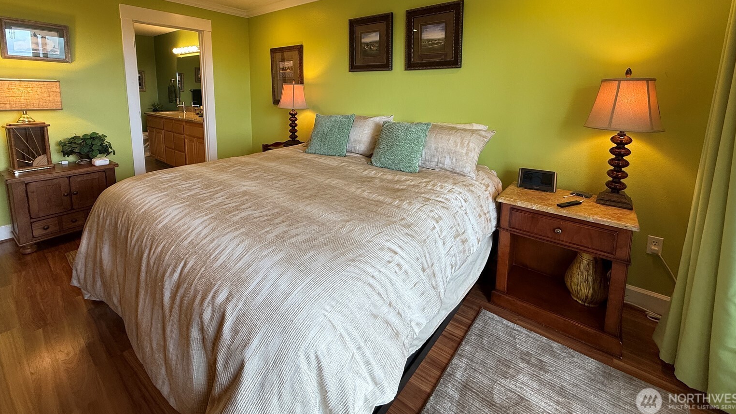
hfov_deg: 99.4
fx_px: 312
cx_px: 375
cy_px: 131
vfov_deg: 65.0
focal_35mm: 16
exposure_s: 1/120
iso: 160
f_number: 2.2
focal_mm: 2.22
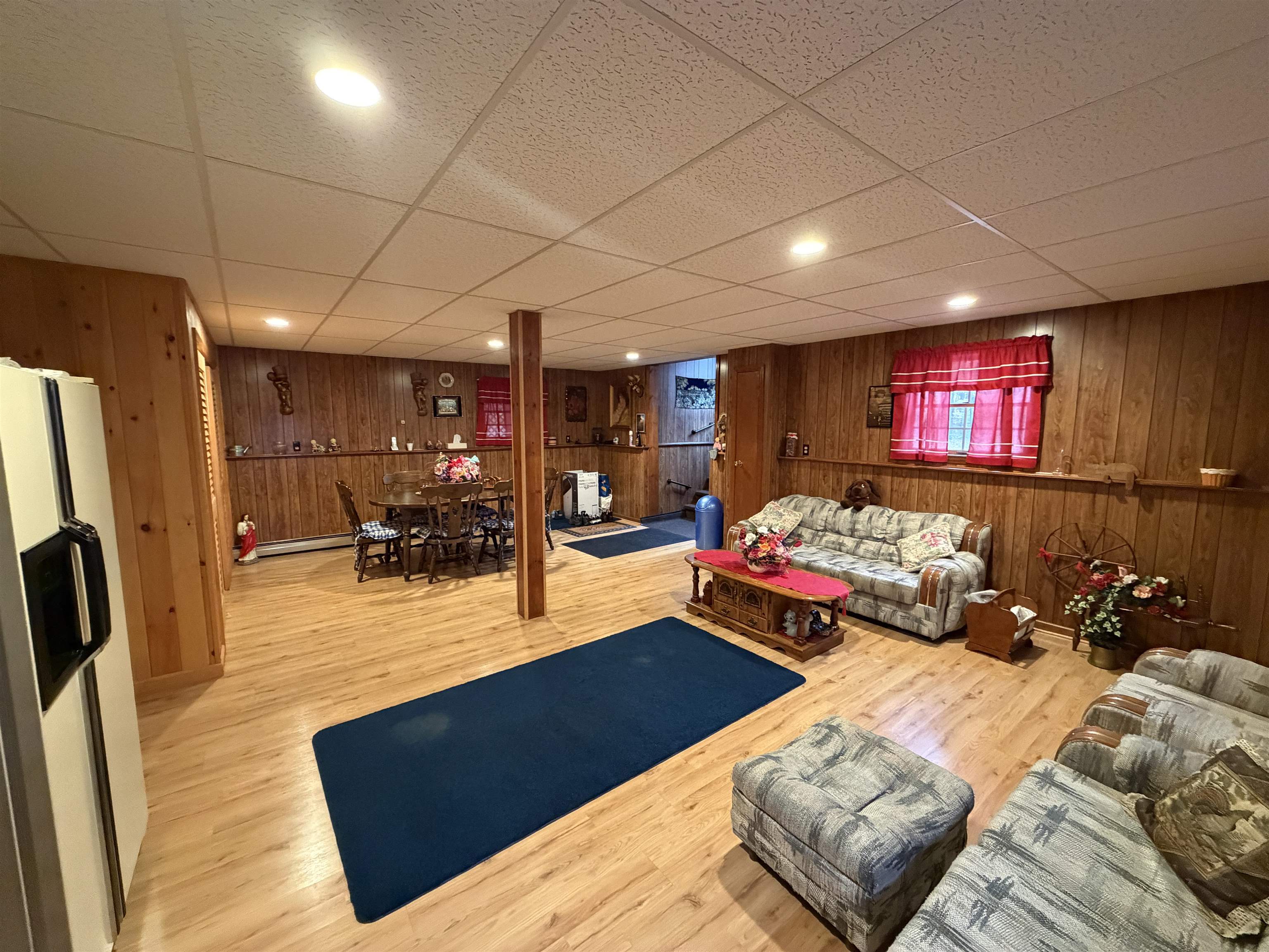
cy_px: 476
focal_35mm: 14
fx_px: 513
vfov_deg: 85.7
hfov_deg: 102.1
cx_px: 634
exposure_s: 1/60
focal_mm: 2.22
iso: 1000
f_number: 2.2
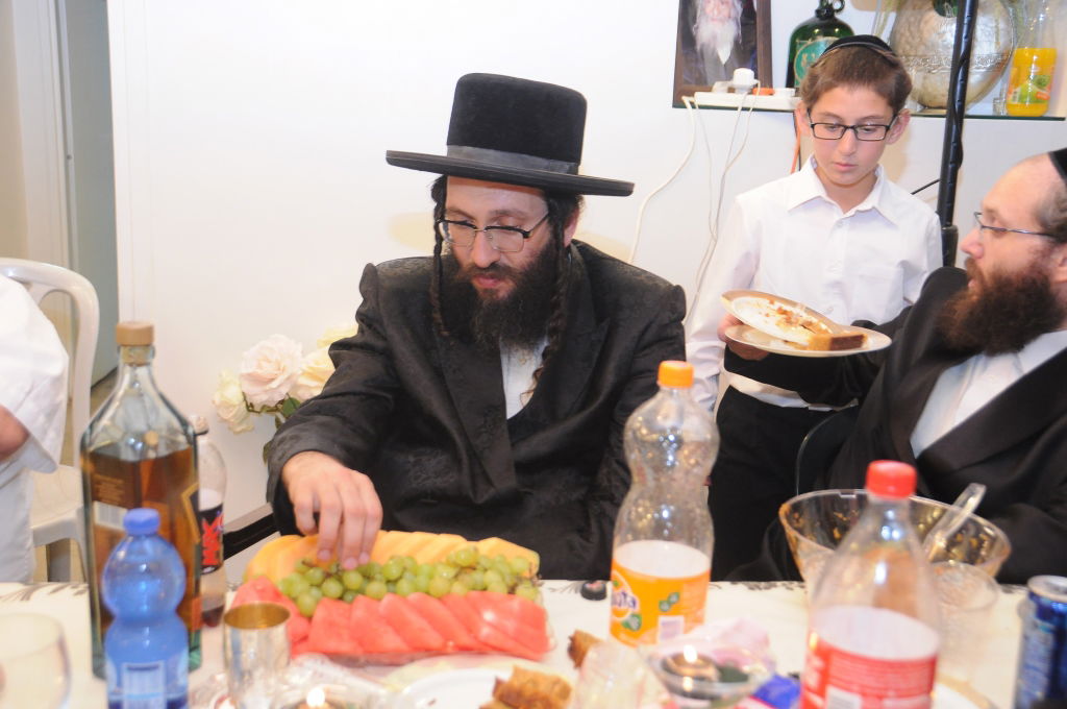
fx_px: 1243
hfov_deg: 46.5
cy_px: 354
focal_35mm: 42
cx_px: 534
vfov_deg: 31.8
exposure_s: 1/50
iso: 1250
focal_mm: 28
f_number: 4
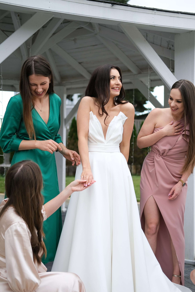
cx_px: 98
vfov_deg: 37.5
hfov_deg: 25.5
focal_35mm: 53
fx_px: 431
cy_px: 146
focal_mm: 35
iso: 160
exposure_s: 1/950
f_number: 2
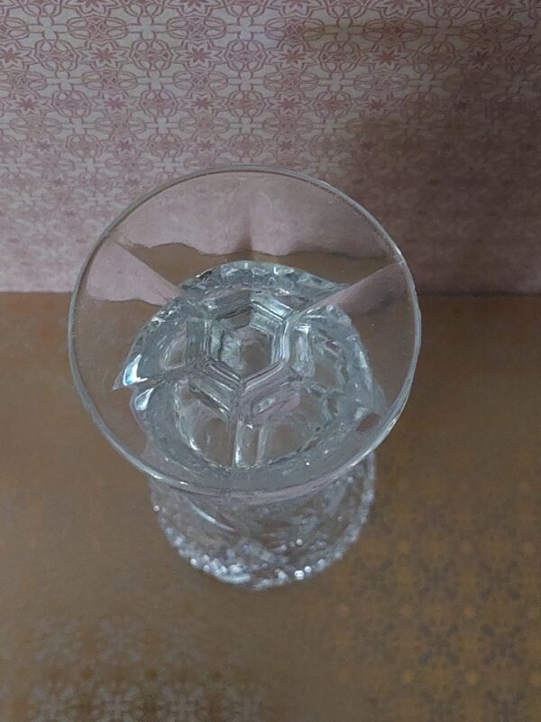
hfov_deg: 56.8
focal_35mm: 24
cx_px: 270
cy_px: 361
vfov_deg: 71.6
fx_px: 500
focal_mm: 5.23
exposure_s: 1/25
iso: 1250
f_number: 1.8
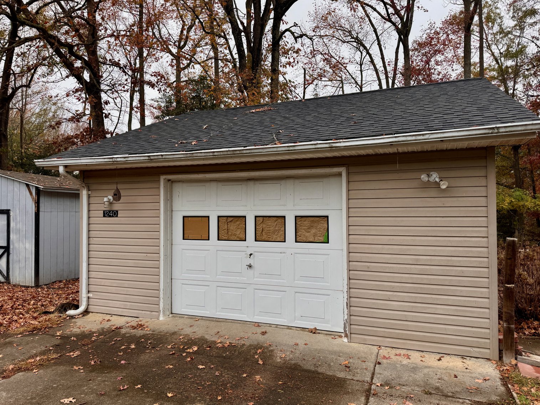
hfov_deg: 71.6
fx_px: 374
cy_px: 202
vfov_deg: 56.8
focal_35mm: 24
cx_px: 270
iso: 80
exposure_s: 1/864
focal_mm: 6.76
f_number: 1.78
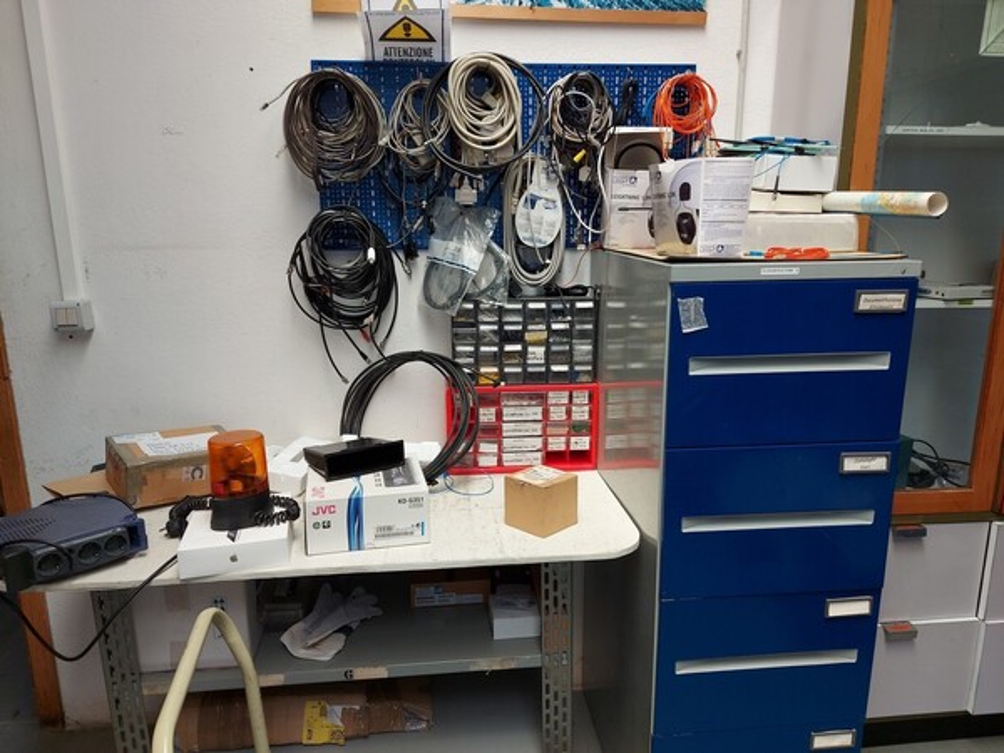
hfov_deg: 71.6
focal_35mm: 24
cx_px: 502
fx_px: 696
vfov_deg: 56.8
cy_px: 376
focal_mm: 5.23
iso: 40
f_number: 1.8
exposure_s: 1/100
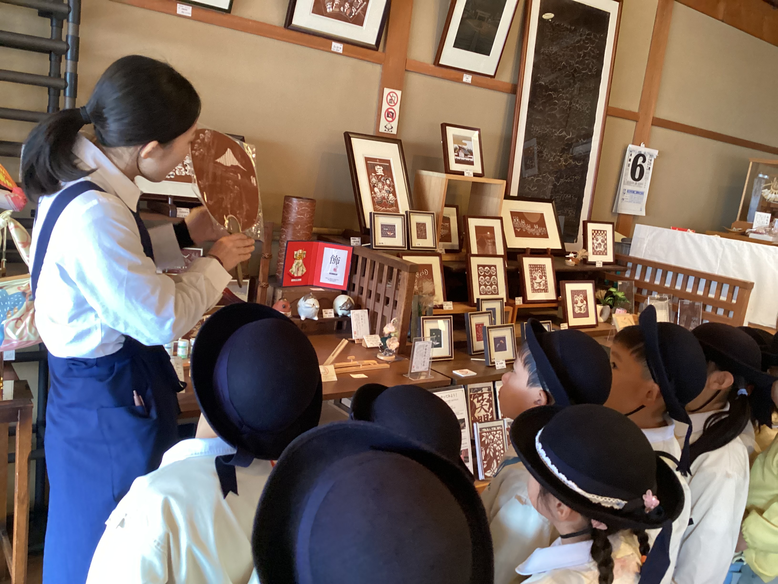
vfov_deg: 45.4
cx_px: 389
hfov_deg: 58.4
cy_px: 292
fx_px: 697
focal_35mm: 31
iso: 400
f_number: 2.4
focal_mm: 3.3
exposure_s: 1/60
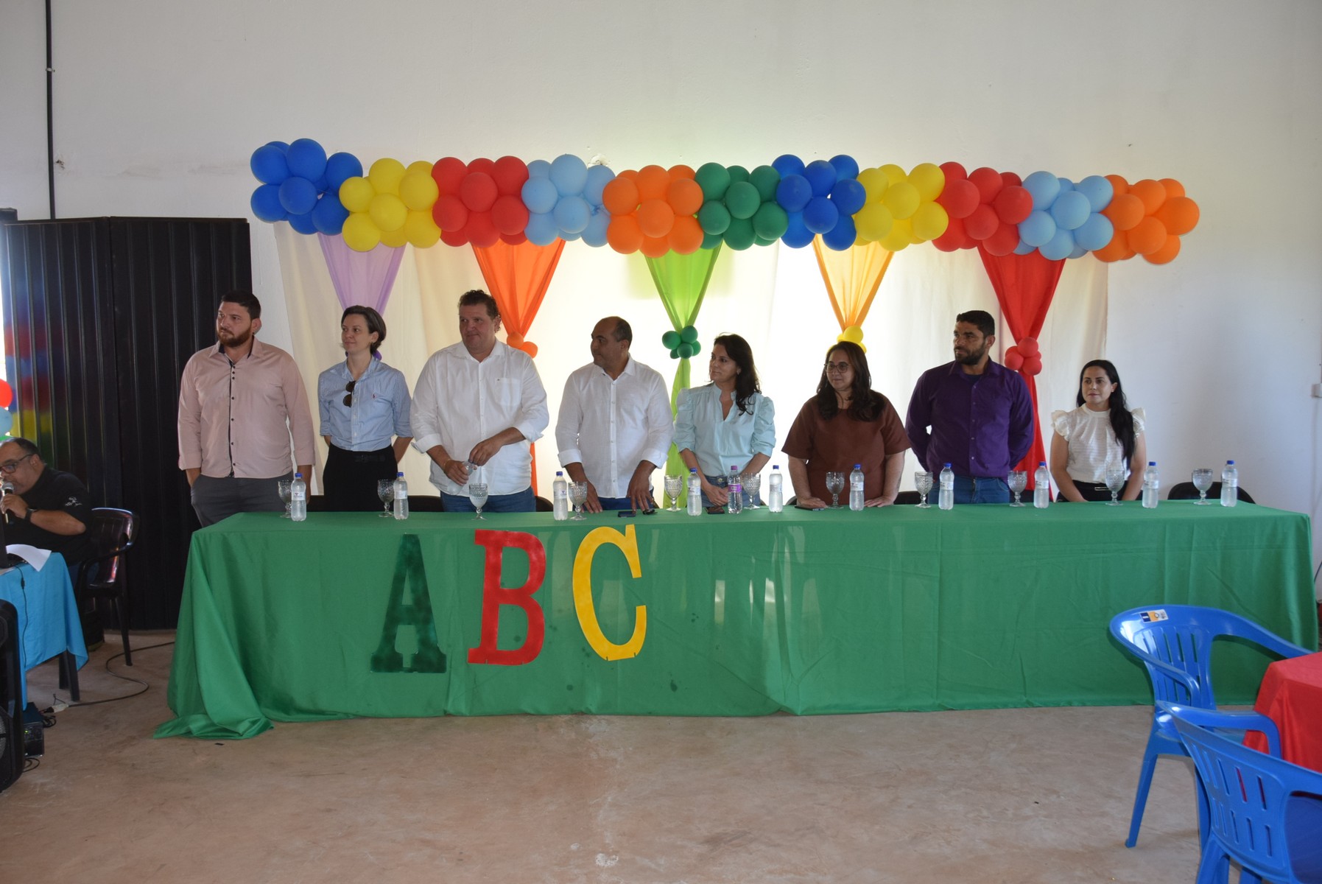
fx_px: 992
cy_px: 442
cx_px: 661
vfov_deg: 48.0
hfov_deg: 67.3
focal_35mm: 27
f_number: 5.6
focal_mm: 18
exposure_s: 1/125
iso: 720
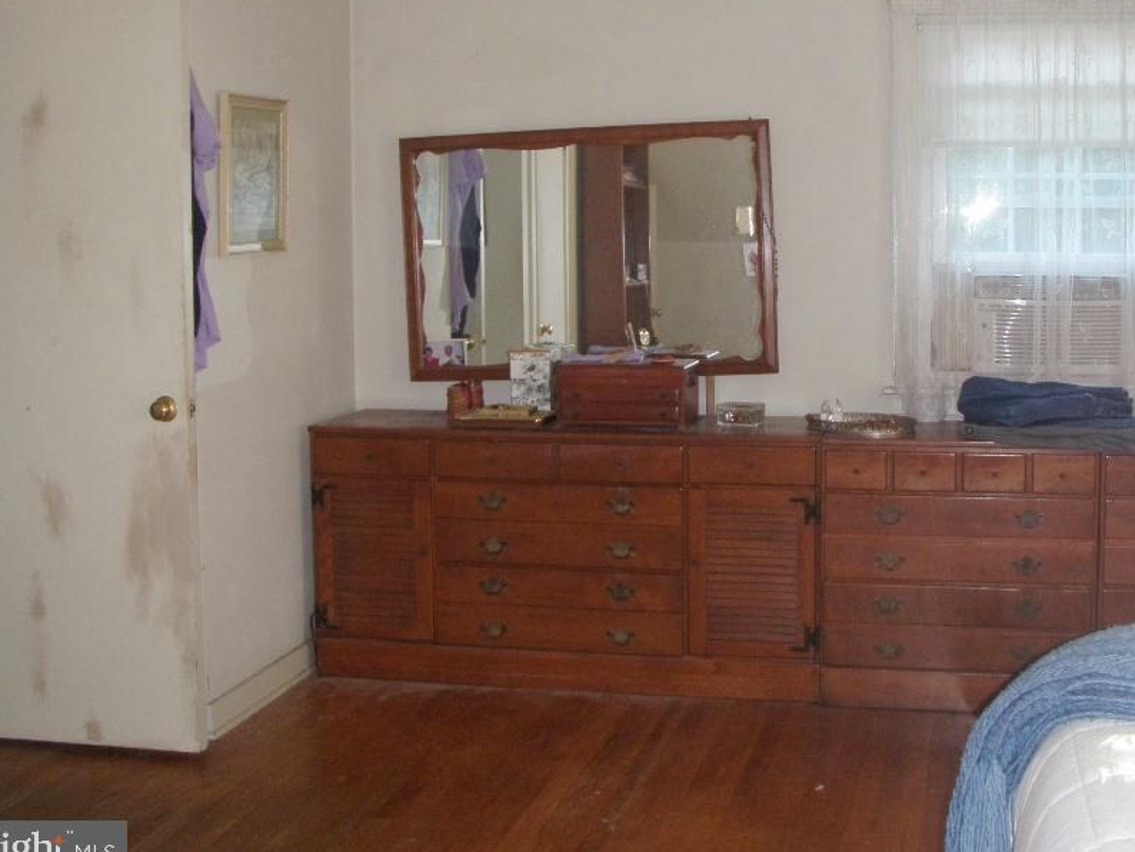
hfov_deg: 38.7
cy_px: 330
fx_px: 1607
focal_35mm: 49
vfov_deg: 29.6
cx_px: 680
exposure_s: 1/30
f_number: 3.5
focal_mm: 6.7
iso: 200
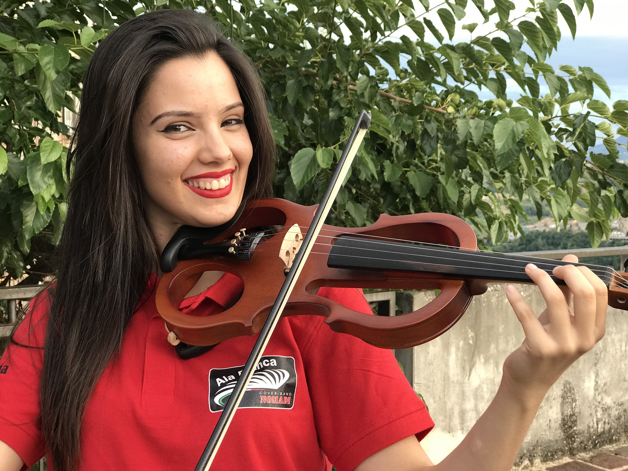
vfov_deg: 25.7
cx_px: 314
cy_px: 236
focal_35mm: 57
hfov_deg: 33.8
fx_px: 1034
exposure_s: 1/50
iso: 25
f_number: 2.8
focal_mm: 6.6
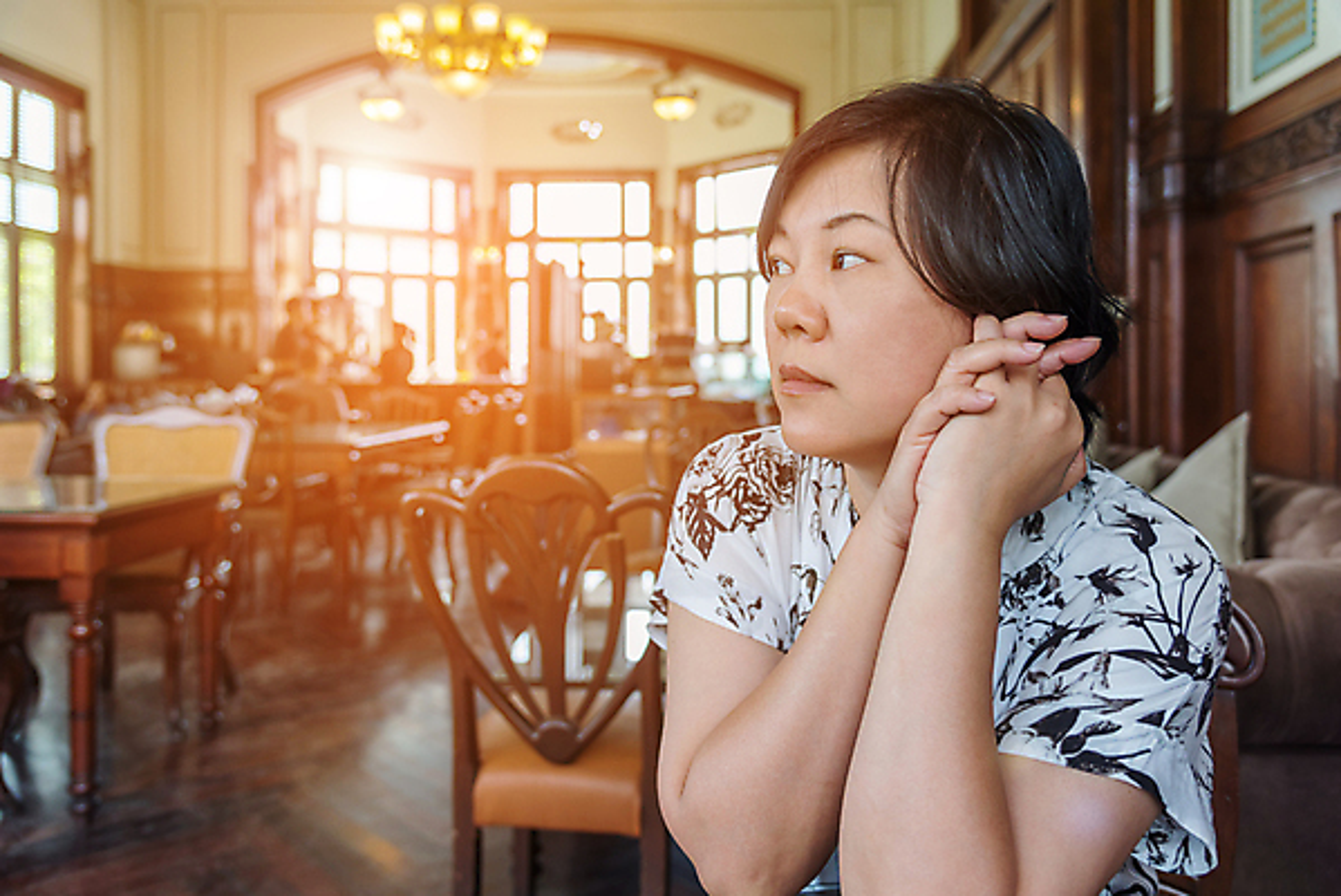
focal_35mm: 30
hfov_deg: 61.9
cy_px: 448
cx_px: 670
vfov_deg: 43.7
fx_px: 1118
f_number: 4
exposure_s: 1/60
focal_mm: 30
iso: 320
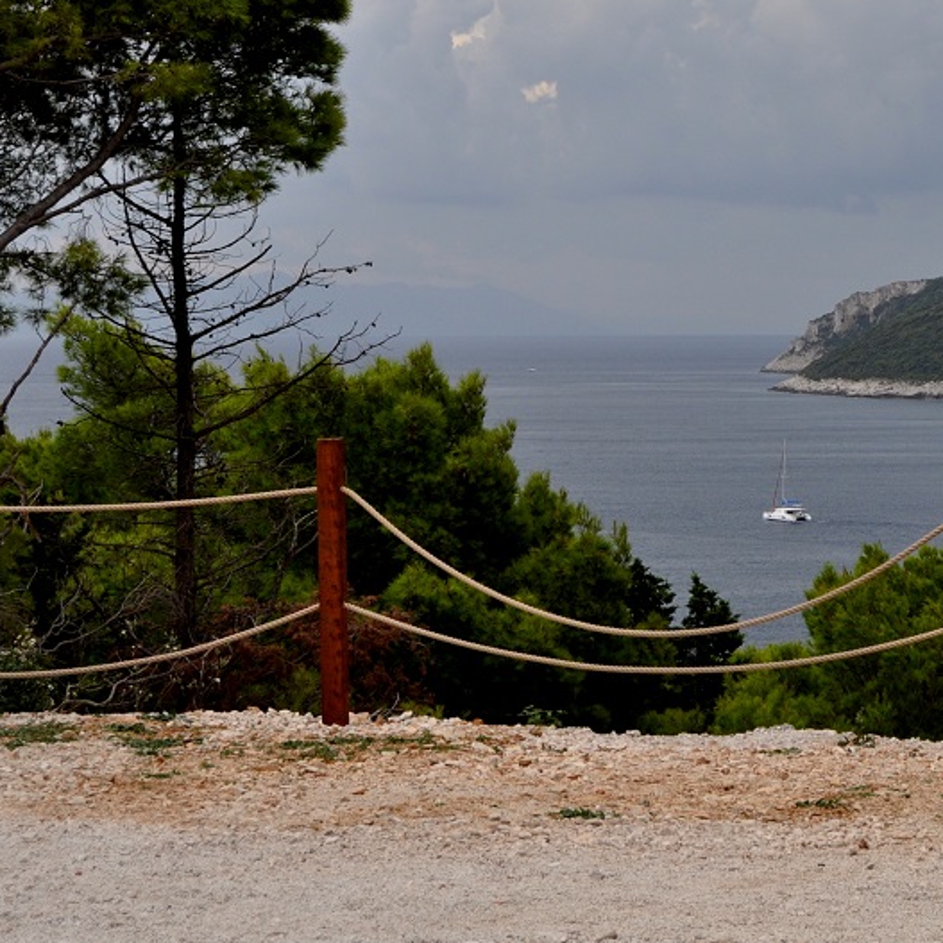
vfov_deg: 15.7
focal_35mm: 111
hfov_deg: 15.6
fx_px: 3421
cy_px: 359
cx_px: 767
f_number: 9
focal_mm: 46
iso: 500
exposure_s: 1/320
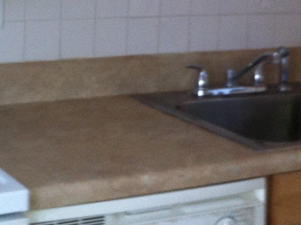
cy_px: -84
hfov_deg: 18.6
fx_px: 911
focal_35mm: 105
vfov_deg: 13.4
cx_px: 57
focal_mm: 3.85
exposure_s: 1/15
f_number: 2.8
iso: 160
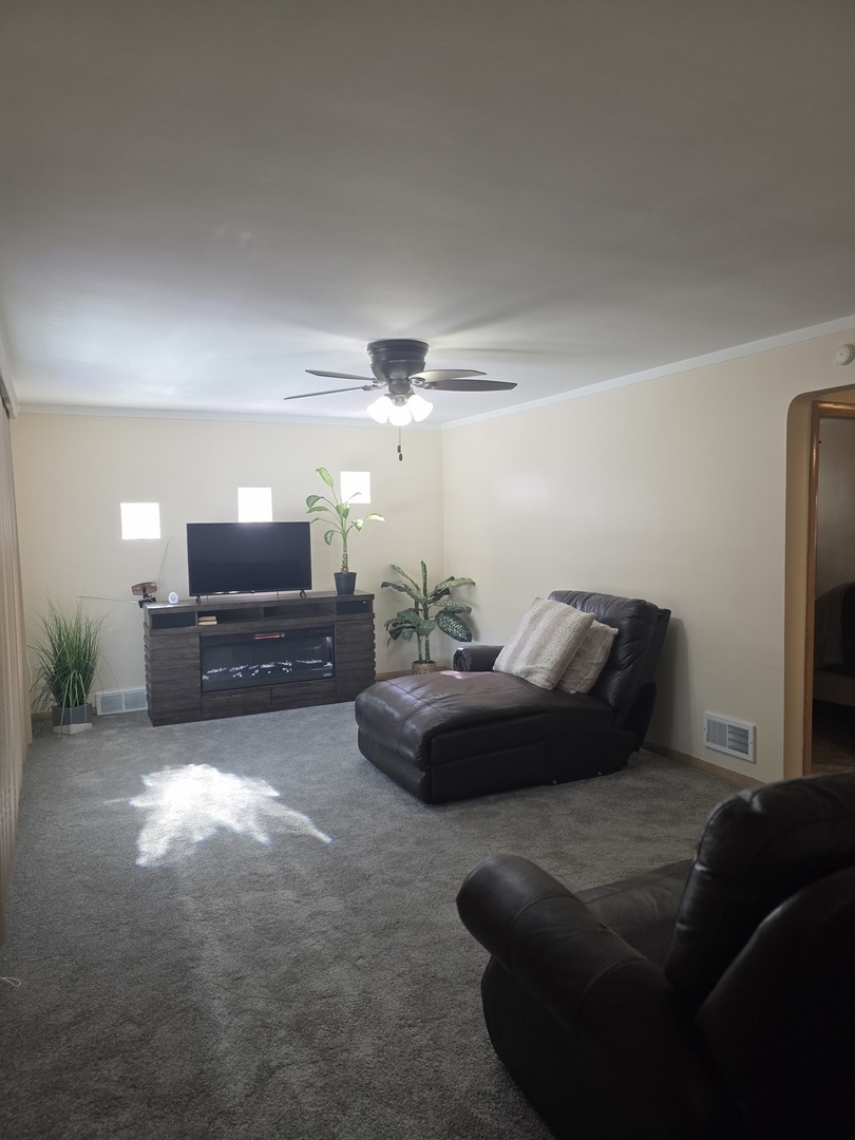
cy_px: 570
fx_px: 757
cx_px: 428
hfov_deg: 58.9
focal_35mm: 23
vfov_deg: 73.9
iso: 160
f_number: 1.7
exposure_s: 1/120
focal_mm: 6.3
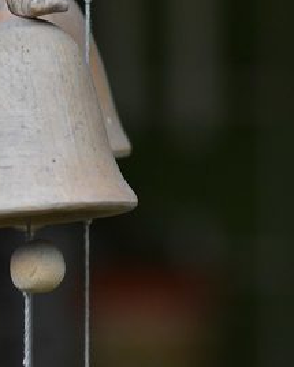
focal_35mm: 393
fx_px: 4277
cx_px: -83
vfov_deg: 4.9
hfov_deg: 3.9
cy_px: 98
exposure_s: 1/1250
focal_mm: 125
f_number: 5
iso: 800
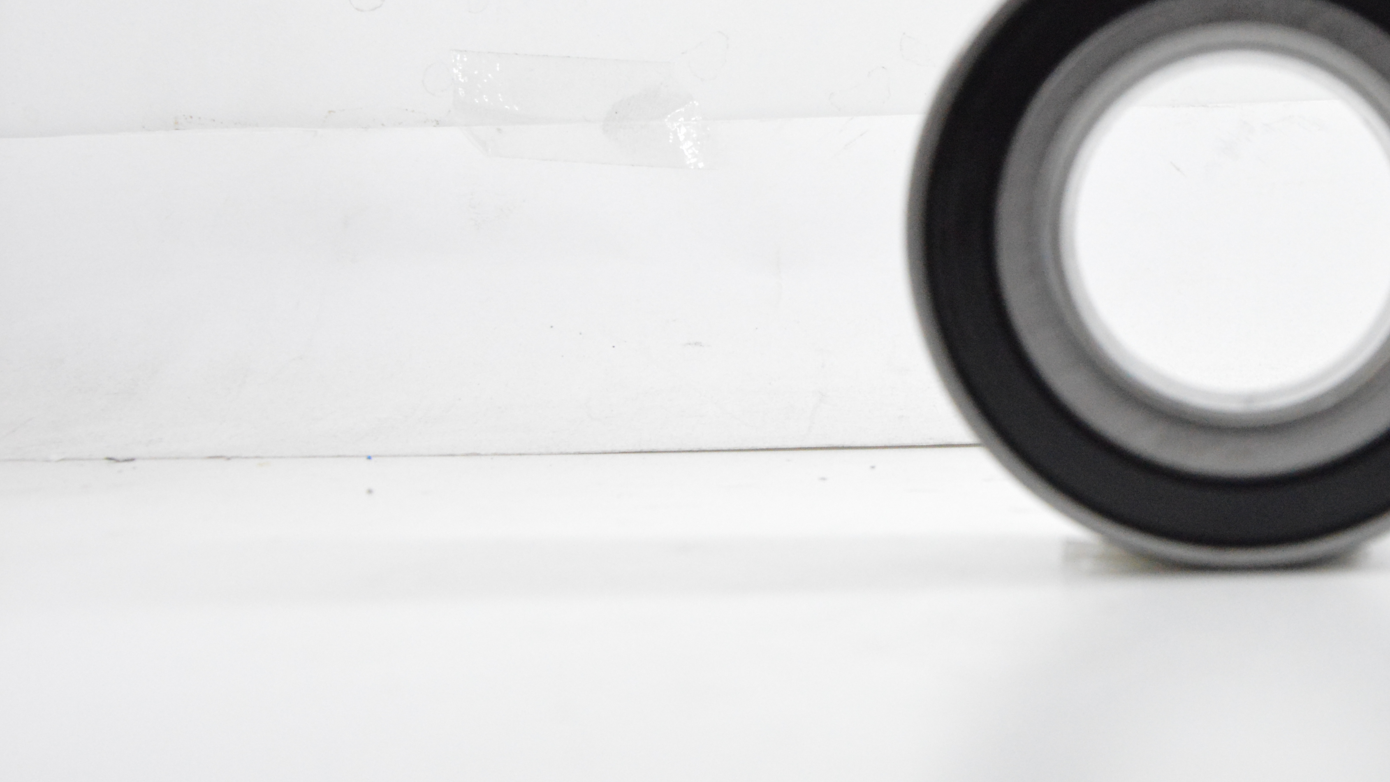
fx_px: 3501
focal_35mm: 95
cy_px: 195
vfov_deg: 12.7
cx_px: 1226
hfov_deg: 22.0
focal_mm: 34
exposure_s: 1/100
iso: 3200
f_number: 7.1
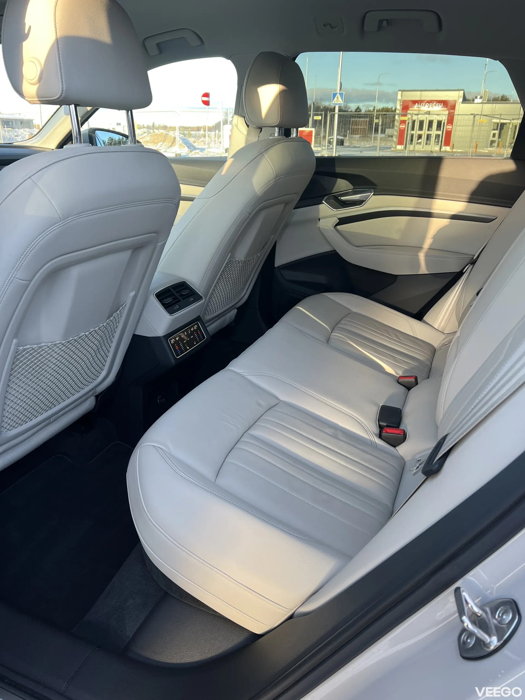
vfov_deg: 67.3
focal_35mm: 26
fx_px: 526
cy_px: 350
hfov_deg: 53.1
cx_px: 262
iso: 32
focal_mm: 5.7
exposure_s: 1/121
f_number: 1.5
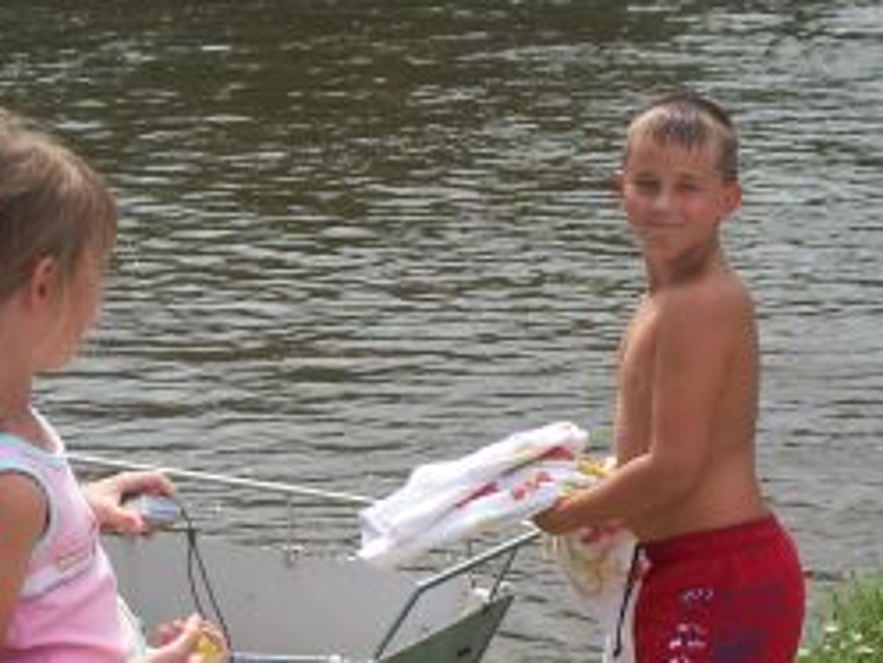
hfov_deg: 18.7
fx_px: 2680
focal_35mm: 105
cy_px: 560
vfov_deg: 14.0
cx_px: 381
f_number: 4
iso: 64
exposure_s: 1/400
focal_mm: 8
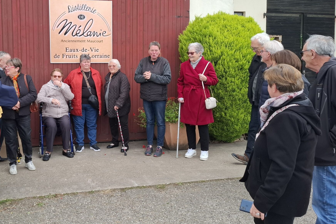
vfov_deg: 37.7
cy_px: 90
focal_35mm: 35
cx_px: 111
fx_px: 327
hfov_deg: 53.3
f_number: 1.8
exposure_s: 1/197
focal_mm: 5.54
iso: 50
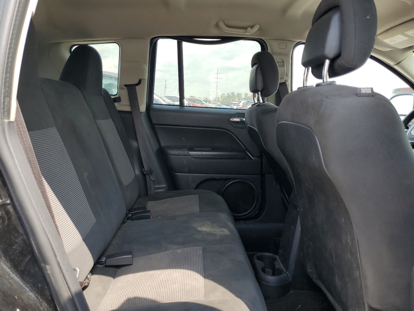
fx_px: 311
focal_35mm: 26
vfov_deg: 53.1
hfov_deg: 67.3
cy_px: 156
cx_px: 207
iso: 50
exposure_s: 1/385
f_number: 1.5
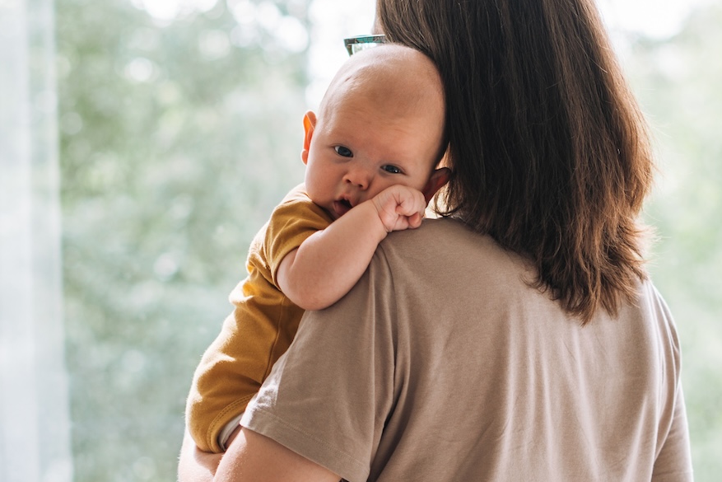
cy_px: 224
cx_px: 342
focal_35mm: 124
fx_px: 2487
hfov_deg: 16.5
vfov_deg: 11.1
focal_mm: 50
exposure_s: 1/200
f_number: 2.2
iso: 125
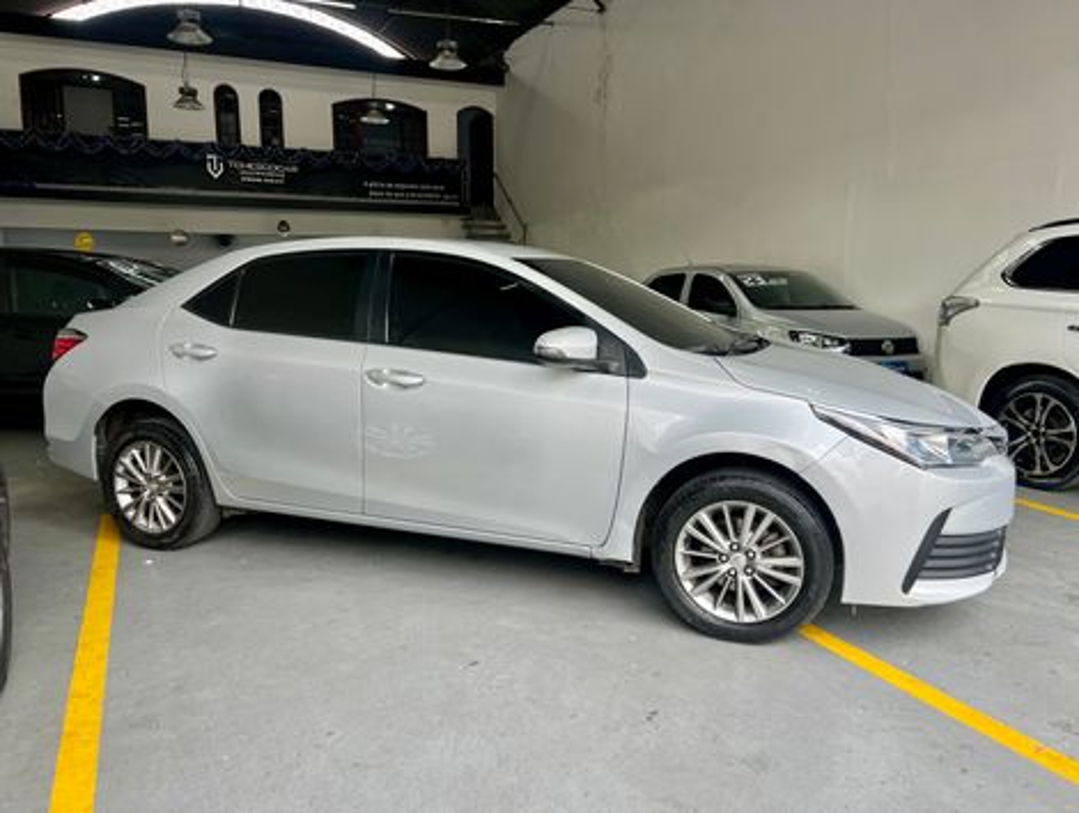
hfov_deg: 67.2
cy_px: 406
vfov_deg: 53.2
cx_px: 540
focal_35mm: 26
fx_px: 812
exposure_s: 1/445
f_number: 1.5
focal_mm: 5.7
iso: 50
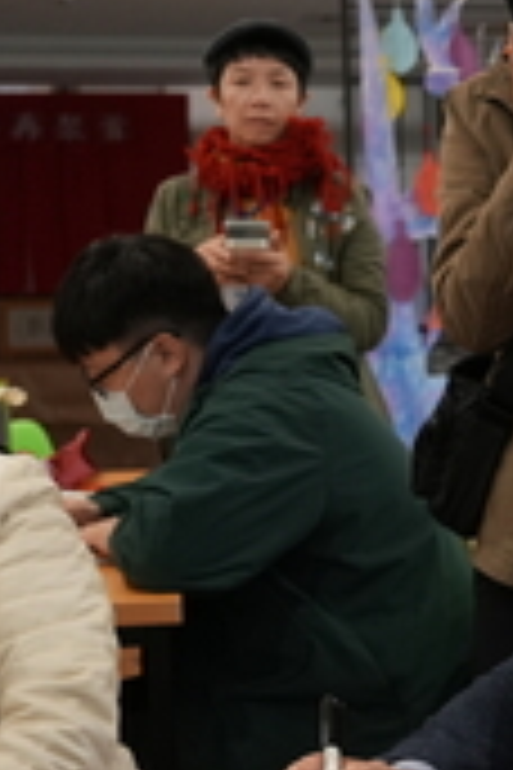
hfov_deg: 12.7
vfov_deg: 19.8
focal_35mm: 103
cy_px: 525
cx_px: 738
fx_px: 2201
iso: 3200
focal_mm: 44
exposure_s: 1/100
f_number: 5.6
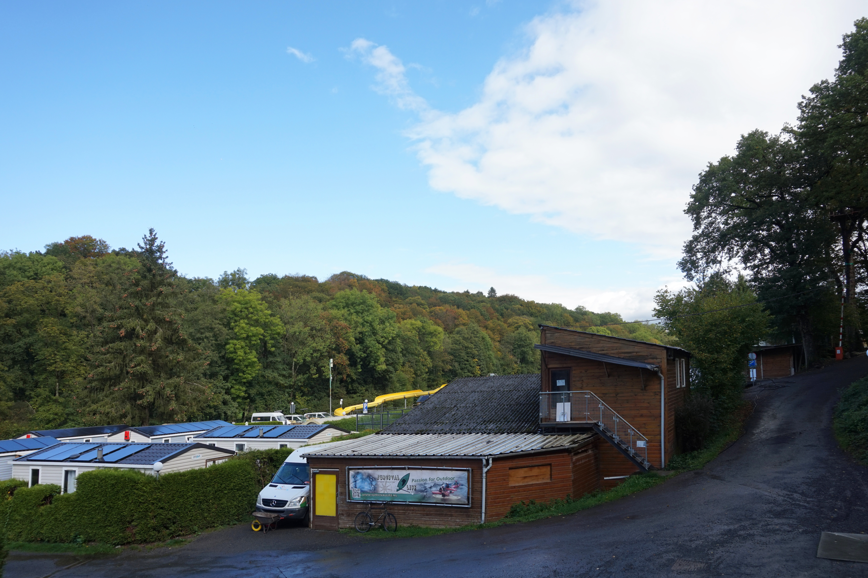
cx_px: 429
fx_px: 602
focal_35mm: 25
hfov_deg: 71.5
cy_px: 280
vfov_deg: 51.2
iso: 100
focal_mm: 16
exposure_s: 1/100
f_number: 9
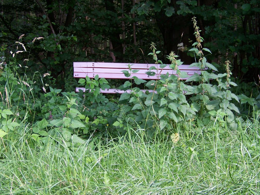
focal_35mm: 70
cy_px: 98
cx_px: 130
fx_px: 526
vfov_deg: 21.0
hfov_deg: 27.8
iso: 64
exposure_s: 1/50
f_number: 3.2
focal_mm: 11.7
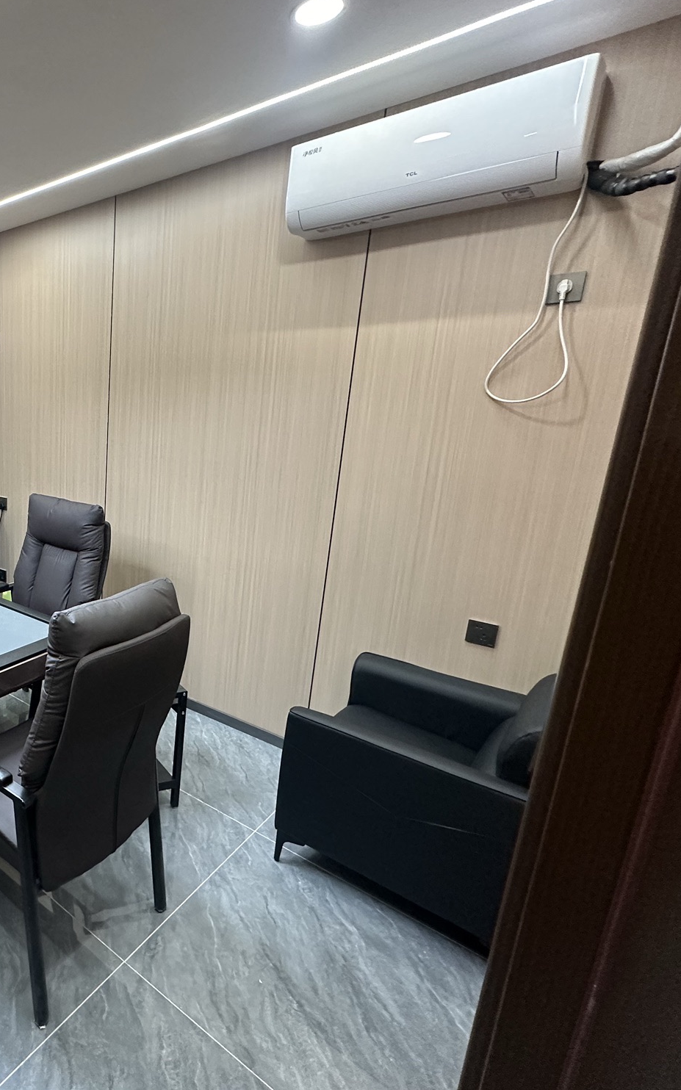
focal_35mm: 20
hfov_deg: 49.7
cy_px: 541
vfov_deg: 85.1
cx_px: 14
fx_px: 594
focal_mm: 2.22
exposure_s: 1/100
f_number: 2.2
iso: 320
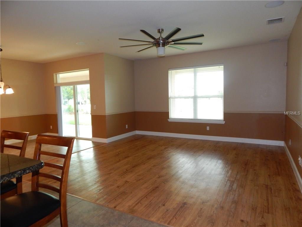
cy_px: 114
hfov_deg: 76.4
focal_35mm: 22
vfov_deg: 61.1
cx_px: 151
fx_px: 192
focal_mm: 4
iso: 200
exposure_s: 1/30
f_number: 3
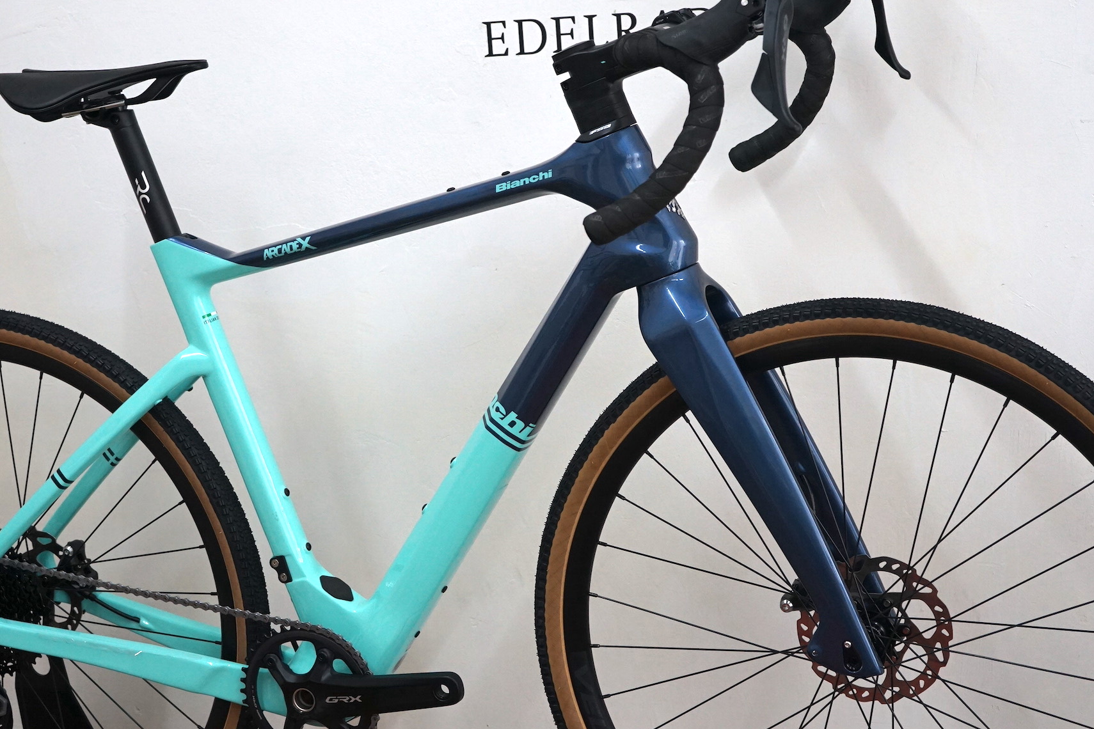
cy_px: 380
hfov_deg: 28.1
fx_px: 2188
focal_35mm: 72
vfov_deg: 18.9
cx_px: 499
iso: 1600
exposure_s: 1/160
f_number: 5
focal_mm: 56
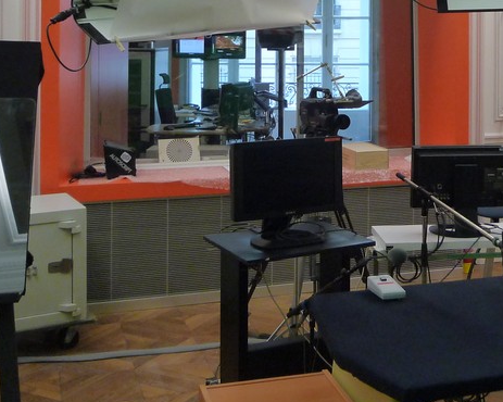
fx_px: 804
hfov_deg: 34.4
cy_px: 43
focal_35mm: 54
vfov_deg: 27.1
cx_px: 342
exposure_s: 1/30
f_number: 2.8
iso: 250
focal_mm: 4.4
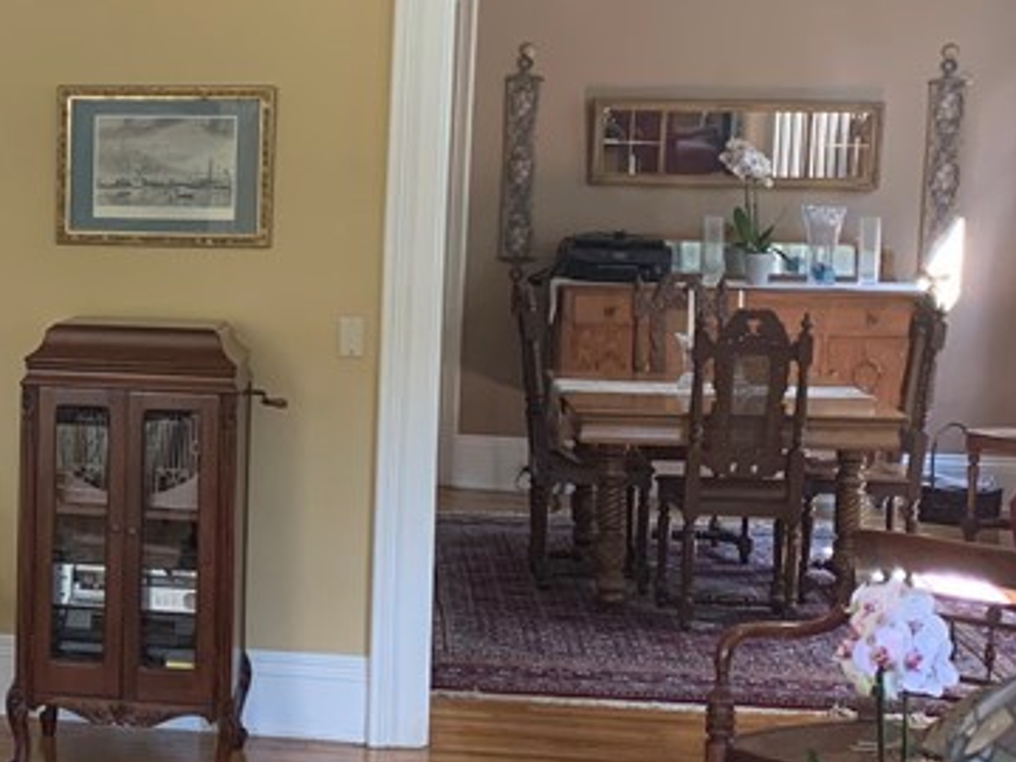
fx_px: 2172
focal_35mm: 74
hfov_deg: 24.6
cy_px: 330
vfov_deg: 19.9
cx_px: -102
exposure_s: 1/60
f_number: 1.8
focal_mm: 4.25
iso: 200
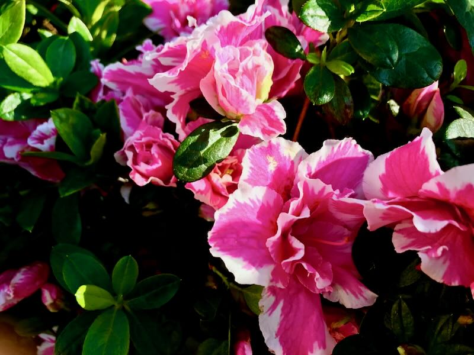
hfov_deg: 63.4
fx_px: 383
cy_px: 178
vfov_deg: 49.7
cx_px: 237
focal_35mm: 28
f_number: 1.8
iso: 20
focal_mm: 3.99
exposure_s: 1/139
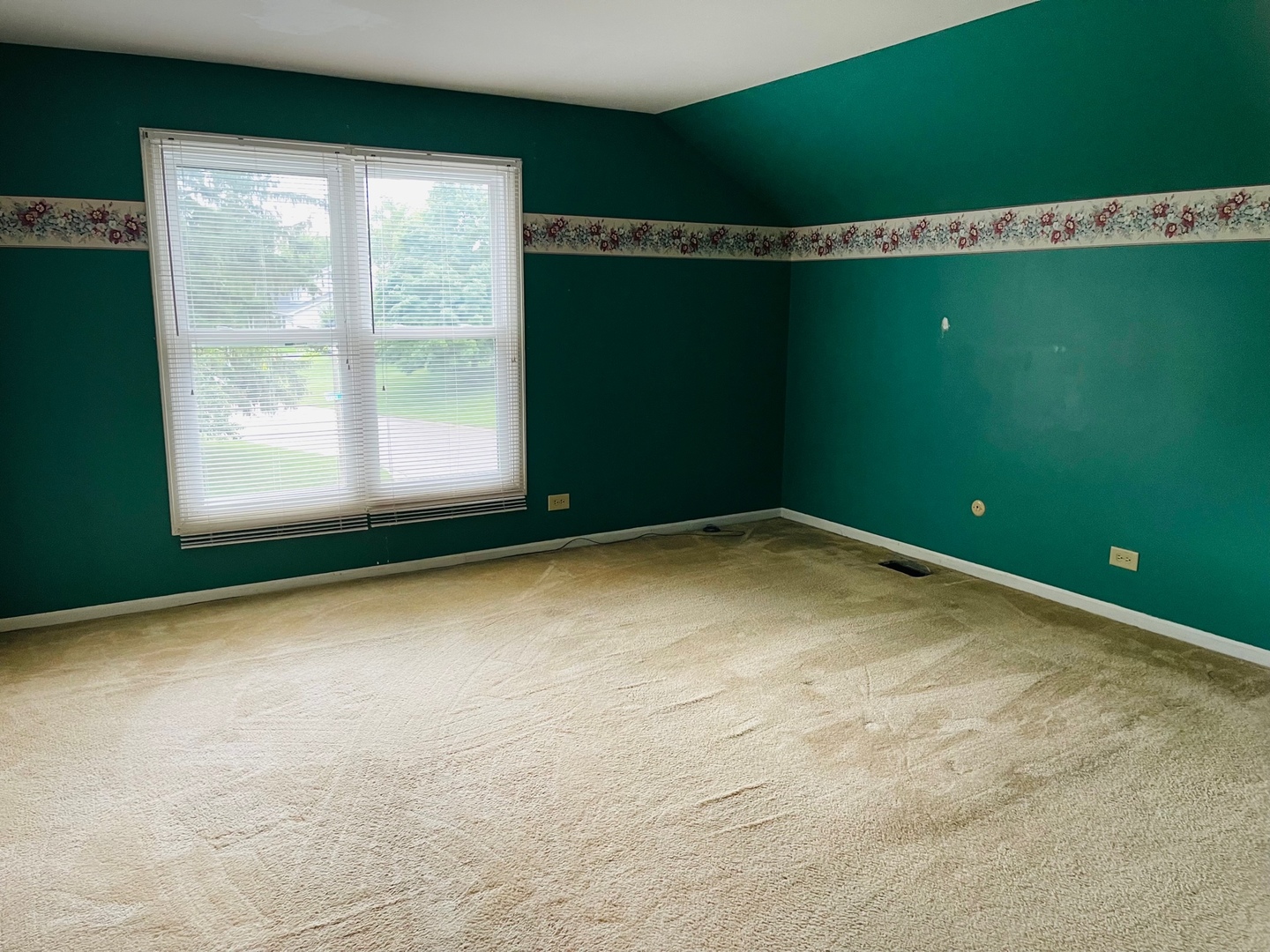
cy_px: 476
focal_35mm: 26
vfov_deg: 53.1
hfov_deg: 67.3
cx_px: 635
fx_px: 954
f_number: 1.6
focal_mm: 5.1
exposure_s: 1/60
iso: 250
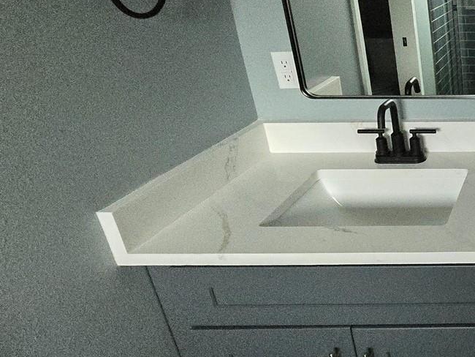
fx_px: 439
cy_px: 143
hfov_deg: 40.0
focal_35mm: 32
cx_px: 573
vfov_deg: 44.0
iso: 1250
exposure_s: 1/60
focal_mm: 2.2
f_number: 2.2
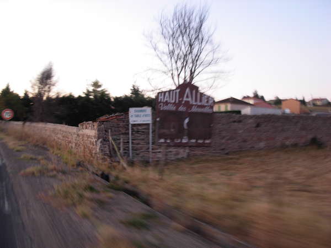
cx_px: 166
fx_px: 363
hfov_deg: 49.0
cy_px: 124
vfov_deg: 37.7
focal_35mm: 38
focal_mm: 6.3
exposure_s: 1/9.5
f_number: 2.9
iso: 79
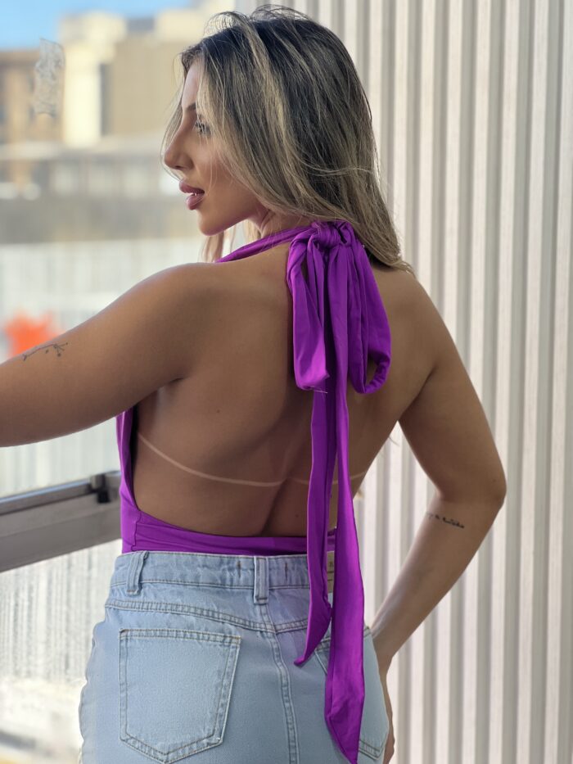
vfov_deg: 25.3
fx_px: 1699
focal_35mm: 77
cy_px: 382
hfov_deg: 19.1
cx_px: 286
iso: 64
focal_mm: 9
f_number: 2.8
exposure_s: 1/120
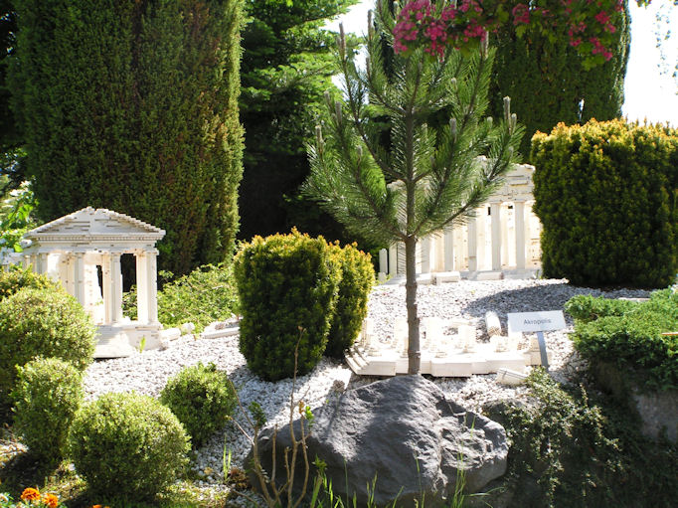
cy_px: 254
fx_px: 2173
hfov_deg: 17.7
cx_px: 339
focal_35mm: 111
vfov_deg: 13.3
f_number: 5
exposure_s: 1/125
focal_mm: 18.5
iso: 50
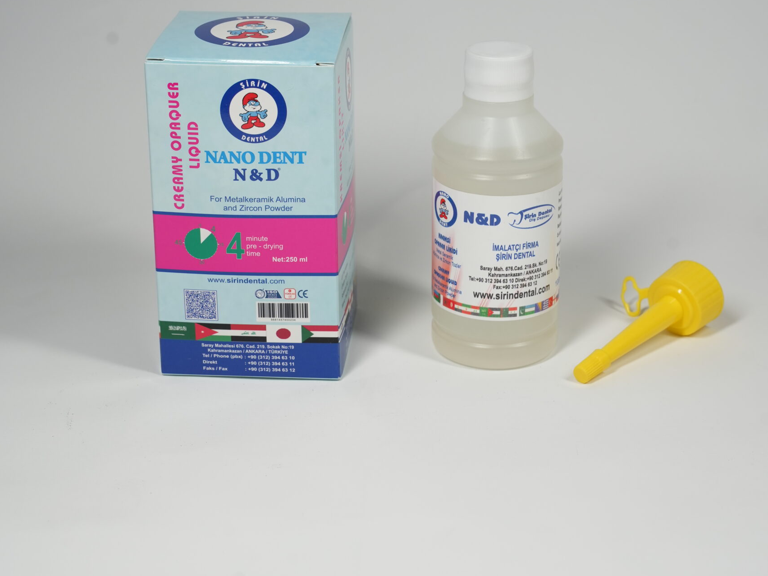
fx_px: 1740
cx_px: 384
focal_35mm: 78
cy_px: 210
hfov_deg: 24.9
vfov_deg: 18.8
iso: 800
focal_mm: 54.3
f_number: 8
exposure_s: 1/160
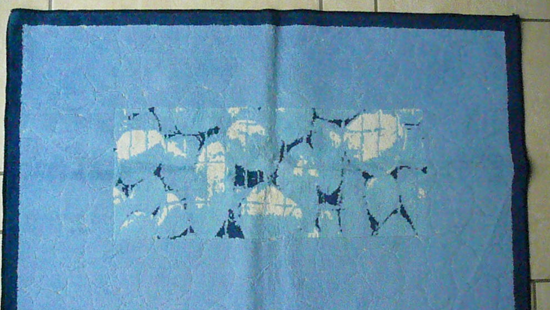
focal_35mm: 33
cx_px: 273
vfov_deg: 35.6
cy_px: 181
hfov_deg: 59.5
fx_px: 481
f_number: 8
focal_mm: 4.9
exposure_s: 1/200
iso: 3200
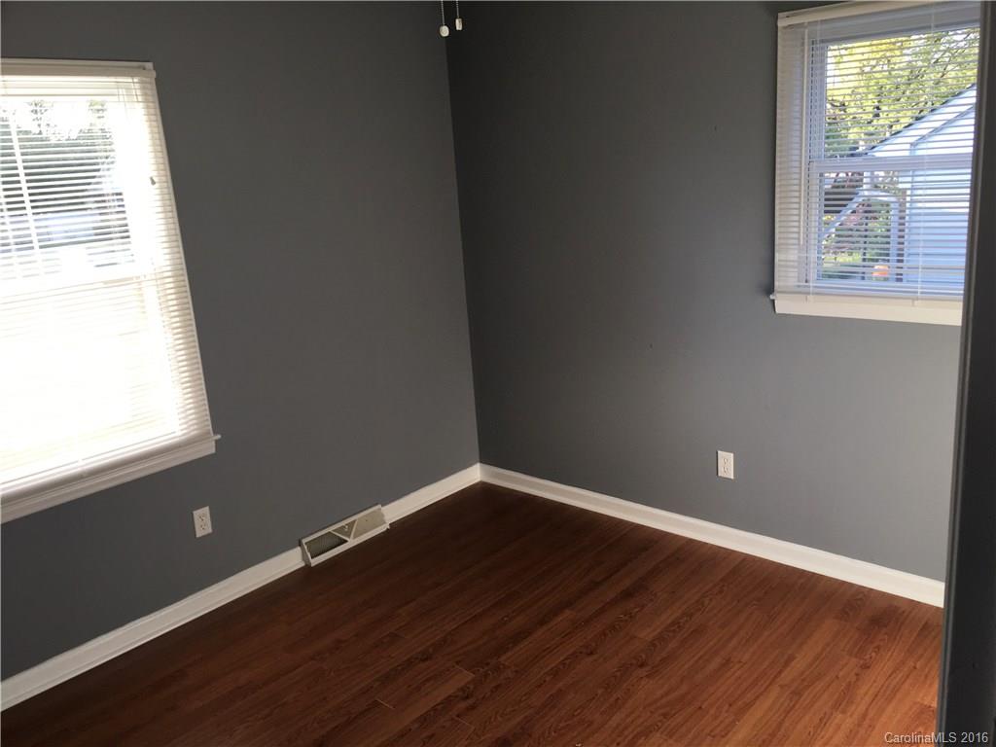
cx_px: 498
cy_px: 374
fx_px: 834
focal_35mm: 29
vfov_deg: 48.2
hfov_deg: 61.7
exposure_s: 1/60
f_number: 2.2
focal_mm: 4.15
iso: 32
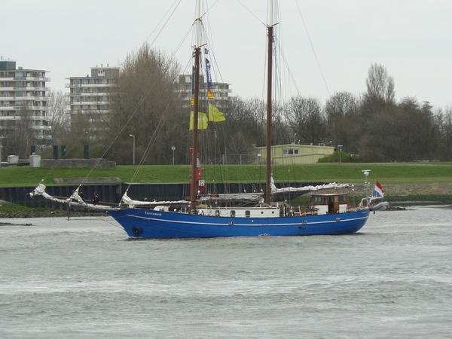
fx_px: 4244
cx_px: 226
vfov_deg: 4.6
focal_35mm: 325
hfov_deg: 6.1
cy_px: 170
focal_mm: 54.2
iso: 100
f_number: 5
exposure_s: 1/200
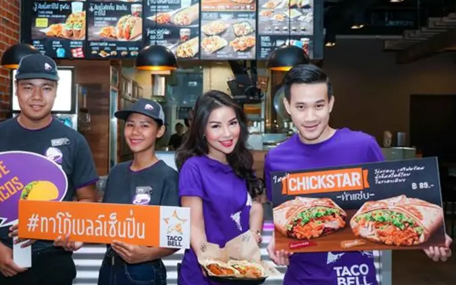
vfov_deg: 24.4
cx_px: 198
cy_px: 124
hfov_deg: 38.1
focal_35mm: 53
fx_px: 659
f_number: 4.5
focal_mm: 30
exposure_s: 1/30
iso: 125
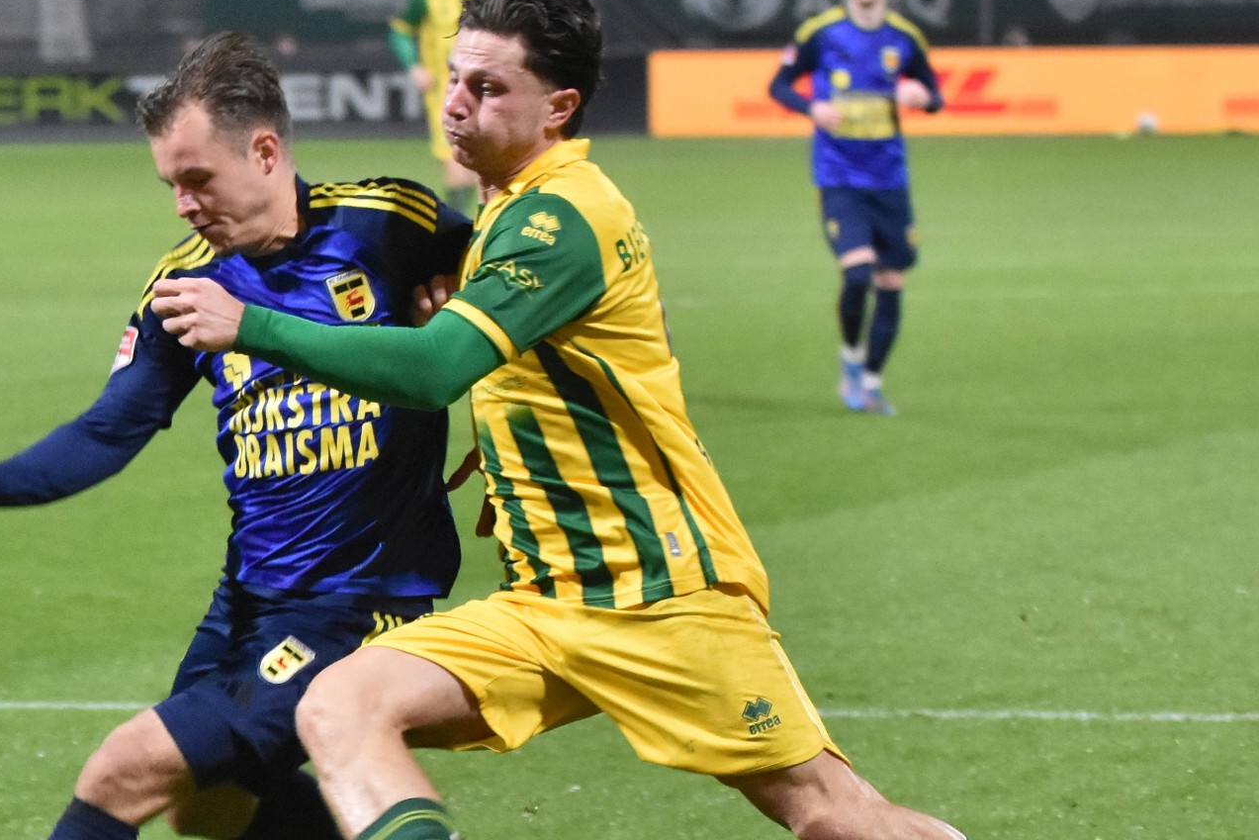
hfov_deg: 11.3
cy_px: 555
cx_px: 421
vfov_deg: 7.6
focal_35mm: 181
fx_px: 6330
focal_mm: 80
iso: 2500
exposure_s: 1/400
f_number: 2.8
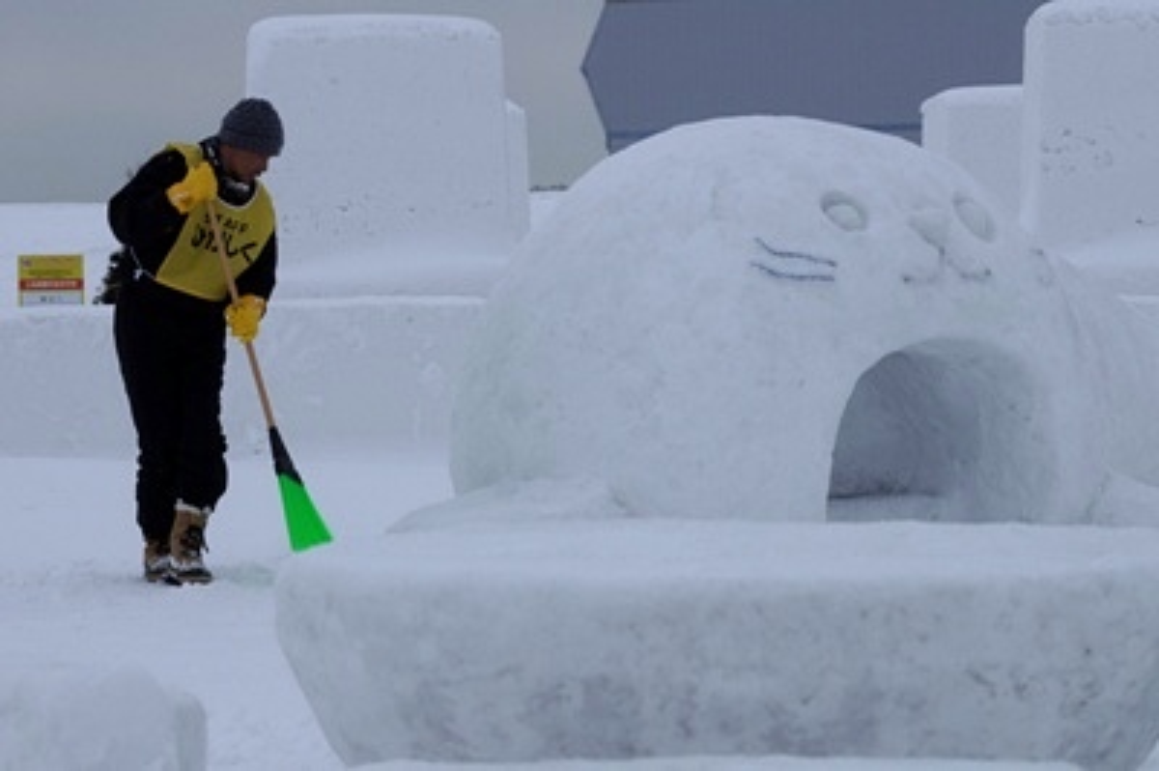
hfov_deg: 9.8
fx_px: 6755
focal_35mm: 210
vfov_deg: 6.5
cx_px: 580
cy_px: 386
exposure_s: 1/500
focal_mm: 140
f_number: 8
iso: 100
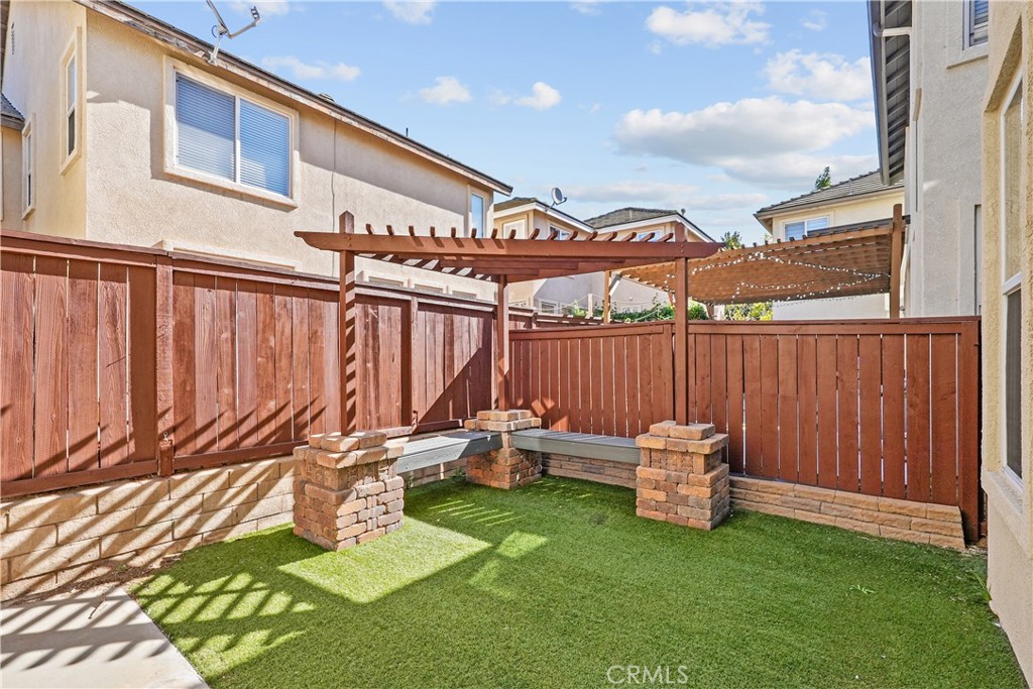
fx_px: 459
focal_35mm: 16
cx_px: 516
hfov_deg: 96.7
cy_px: 344
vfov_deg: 73.8
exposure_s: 1/125
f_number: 14
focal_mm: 16
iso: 500
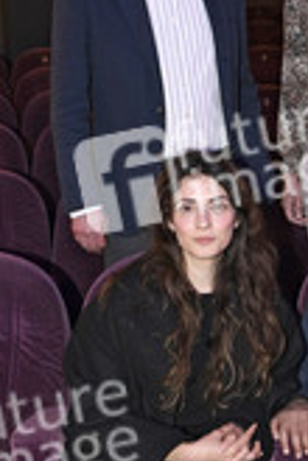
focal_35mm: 63
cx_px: 300
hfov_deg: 20.9
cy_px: 307
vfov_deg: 31.6
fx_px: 808
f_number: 4
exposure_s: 1/40
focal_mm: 26
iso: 1600
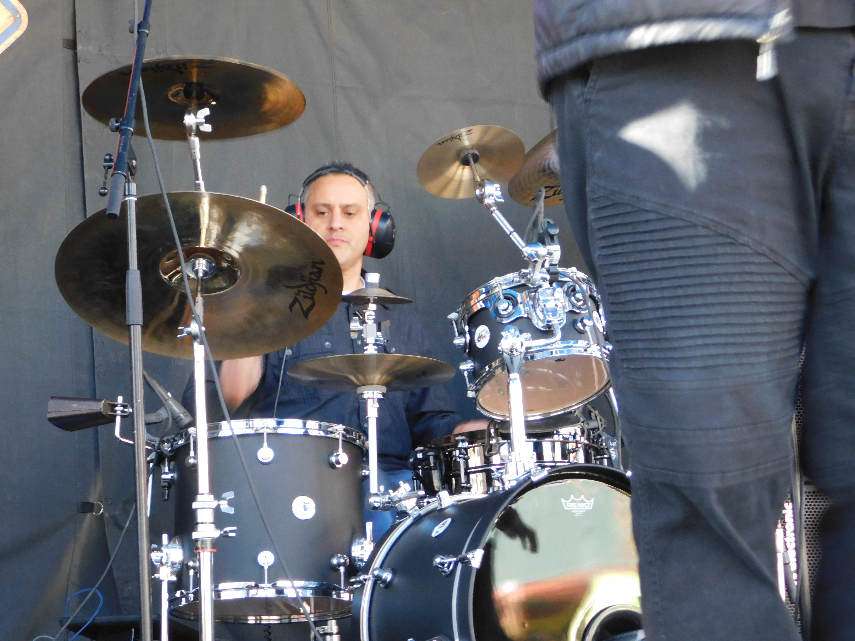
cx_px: 428
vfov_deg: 18.4
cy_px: 320
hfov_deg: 24.4
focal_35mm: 80
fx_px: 1976
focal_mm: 14.2
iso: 250
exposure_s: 1/30
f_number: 4.4
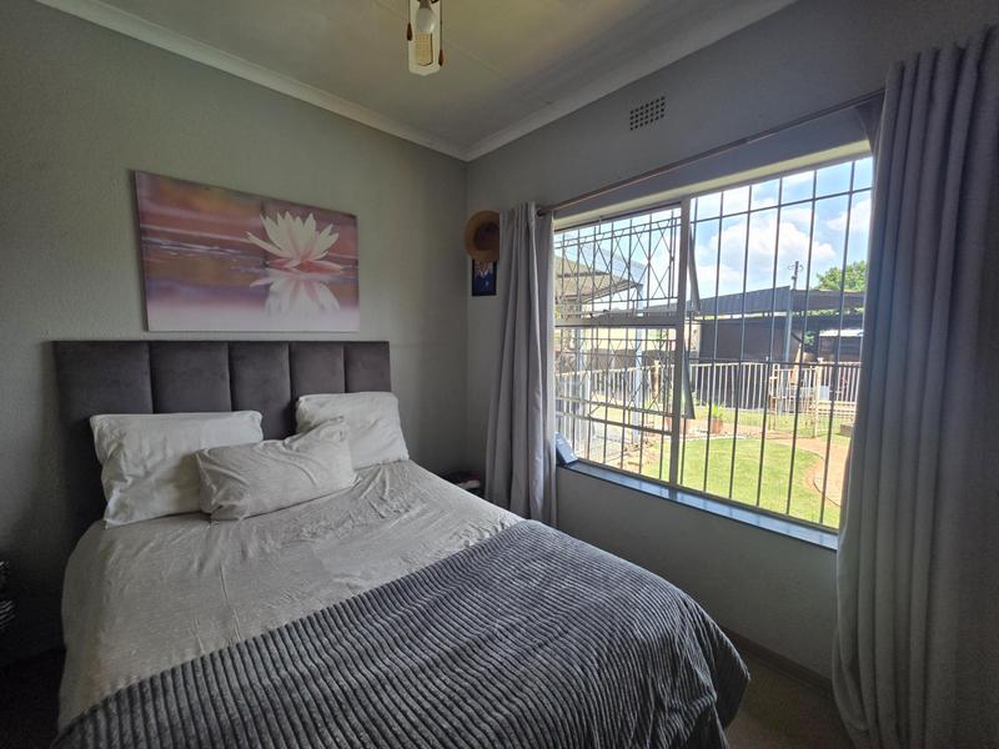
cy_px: 374
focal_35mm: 13
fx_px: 375
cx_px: 500
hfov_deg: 106.2
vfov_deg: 89.9
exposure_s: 1/359
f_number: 1.9
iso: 64
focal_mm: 2.2
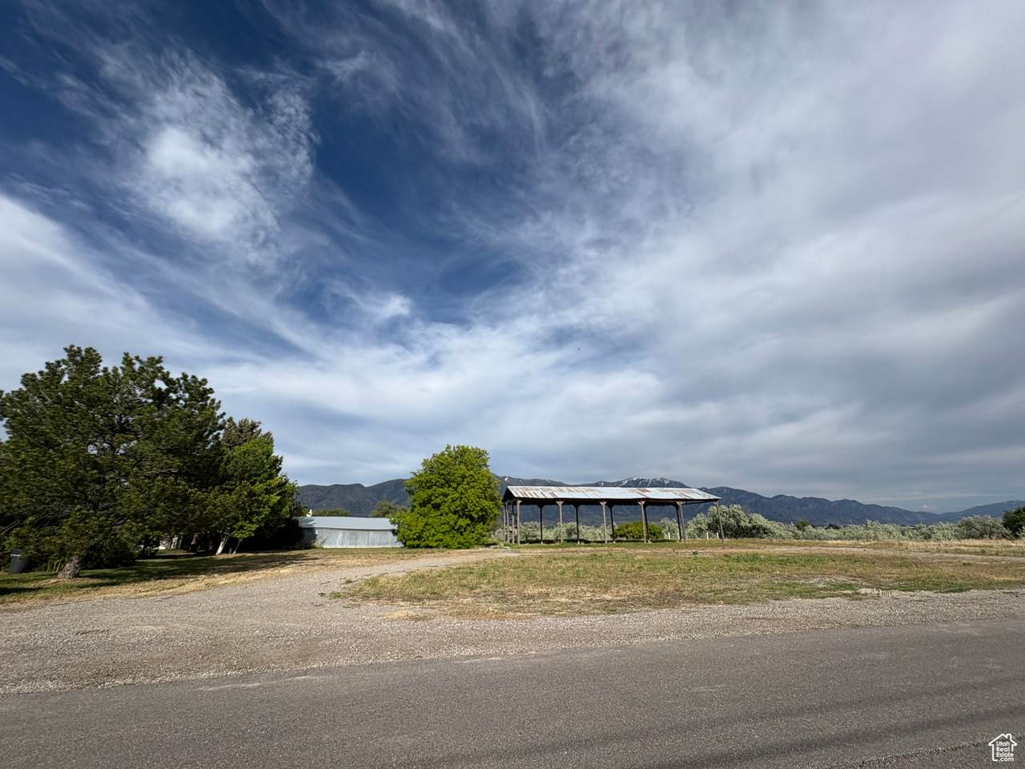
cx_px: 512
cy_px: 384
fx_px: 415
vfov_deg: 85.7
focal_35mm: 14
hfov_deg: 102.1
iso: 50
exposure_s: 1/2770
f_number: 2.2
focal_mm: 2.22
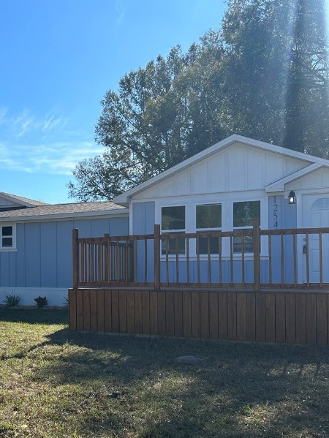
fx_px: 519
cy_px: 267
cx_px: 44
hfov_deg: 33.6
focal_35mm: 41
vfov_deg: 45.5
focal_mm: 6.86
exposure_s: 1/3861
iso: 80
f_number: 1.78
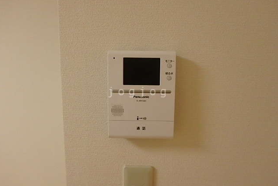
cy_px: 92
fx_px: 170
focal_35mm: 22
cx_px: 138
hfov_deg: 78.6
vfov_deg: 57.3
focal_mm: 3.7
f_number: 3.5
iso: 800
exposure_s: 1/40
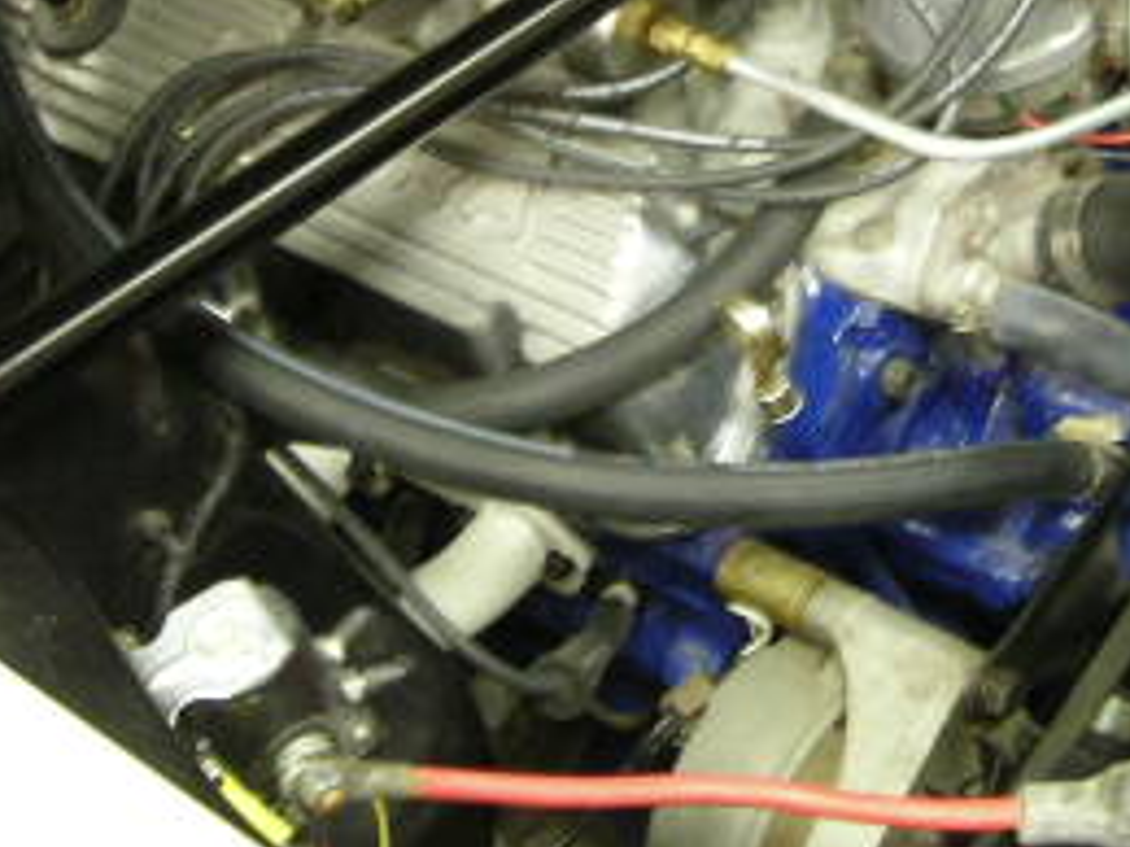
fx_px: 3067
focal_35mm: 94
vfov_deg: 15.5
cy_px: 92
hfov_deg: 20.7
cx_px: 825
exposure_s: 1/3.2
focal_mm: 6.3
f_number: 3.2
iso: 200
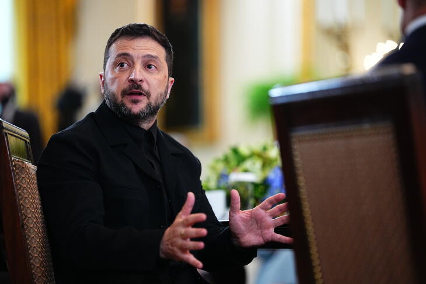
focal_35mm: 150
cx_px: 213
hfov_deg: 13.7
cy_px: 142
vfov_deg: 9.2
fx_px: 1775
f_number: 2
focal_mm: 150
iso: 3200
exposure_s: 1/250
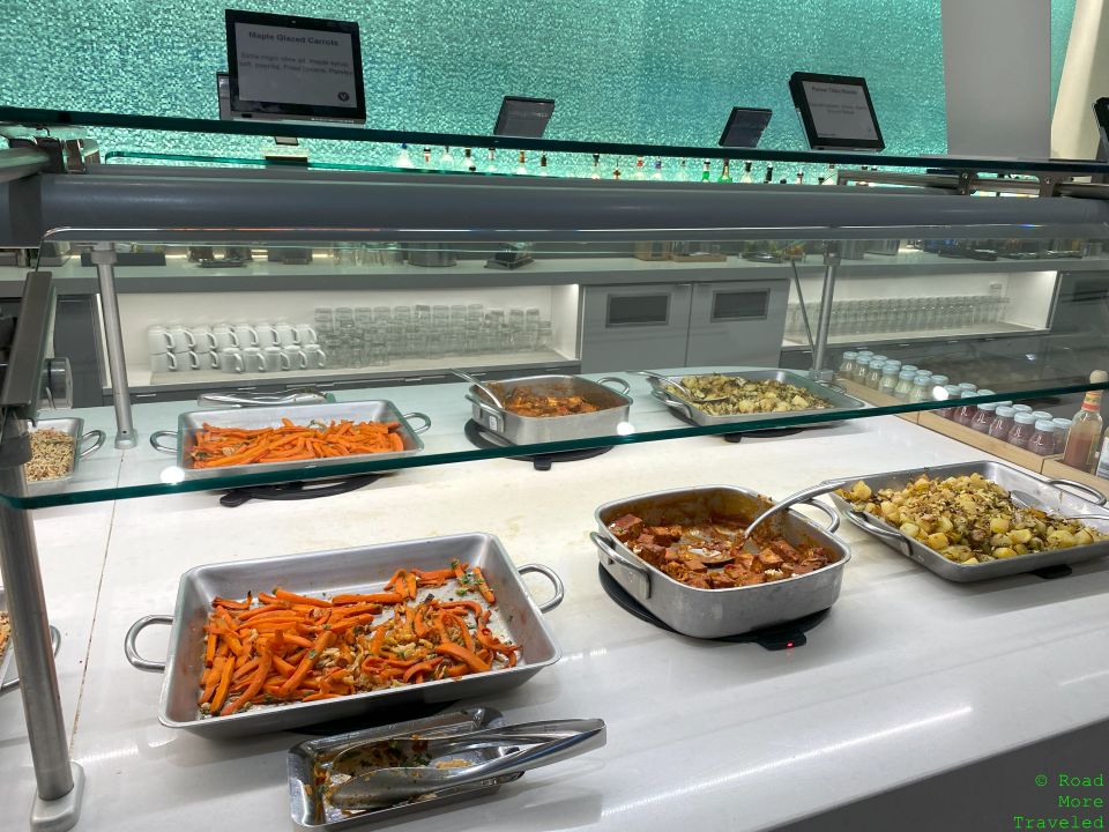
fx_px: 833
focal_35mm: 26
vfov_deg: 53.1
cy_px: 416
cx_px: 554
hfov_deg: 67.3
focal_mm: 4.25
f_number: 1.8
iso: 64
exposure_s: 1/120
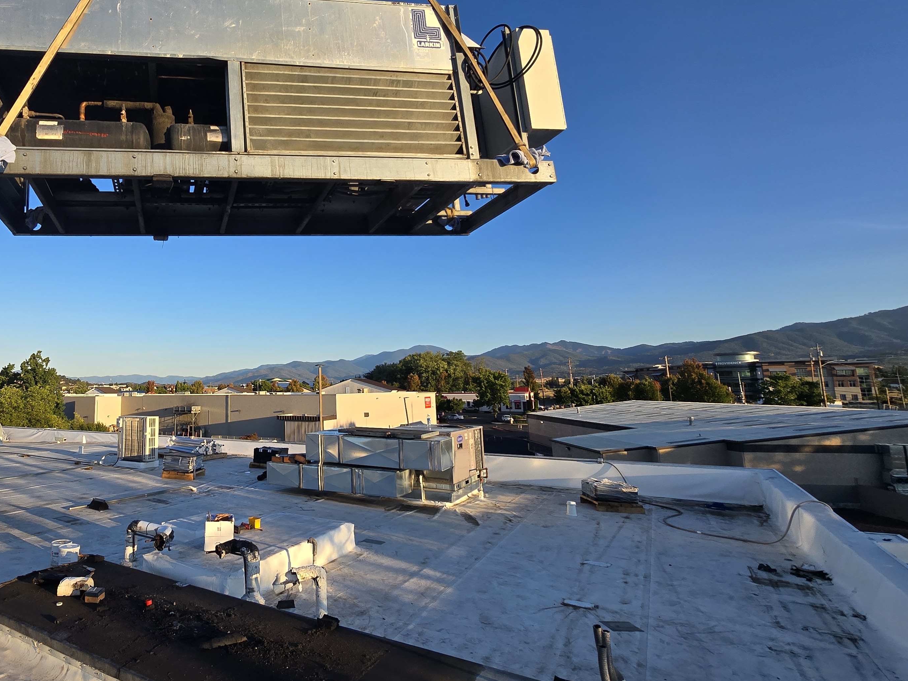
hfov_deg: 79.7
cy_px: 312
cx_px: 253
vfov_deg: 68.6
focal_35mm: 19
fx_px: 498
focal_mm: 2.2
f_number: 2.2
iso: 50
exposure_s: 1/1255
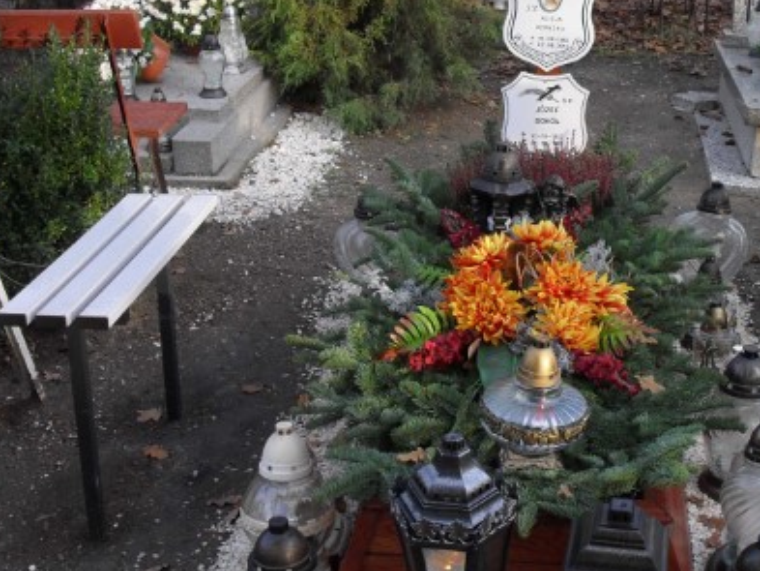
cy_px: 178
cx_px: 534
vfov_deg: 25.5
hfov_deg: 33.3
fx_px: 1252
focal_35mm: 57
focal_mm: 6.3
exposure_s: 1/125
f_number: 3.2
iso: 100
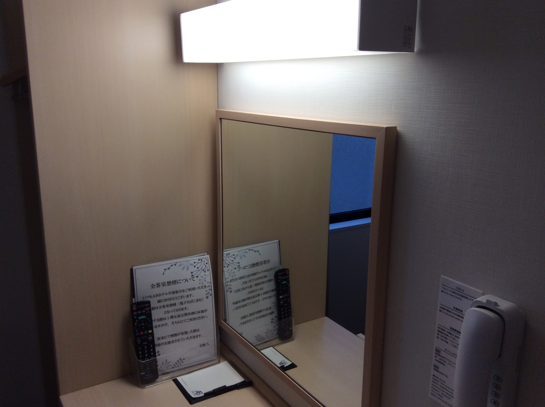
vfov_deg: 44.0
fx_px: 503
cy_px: 204
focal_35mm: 32
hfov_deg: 56.9
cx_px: 272
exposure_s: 1/40
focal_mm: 3.3
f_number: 2.4
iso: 40
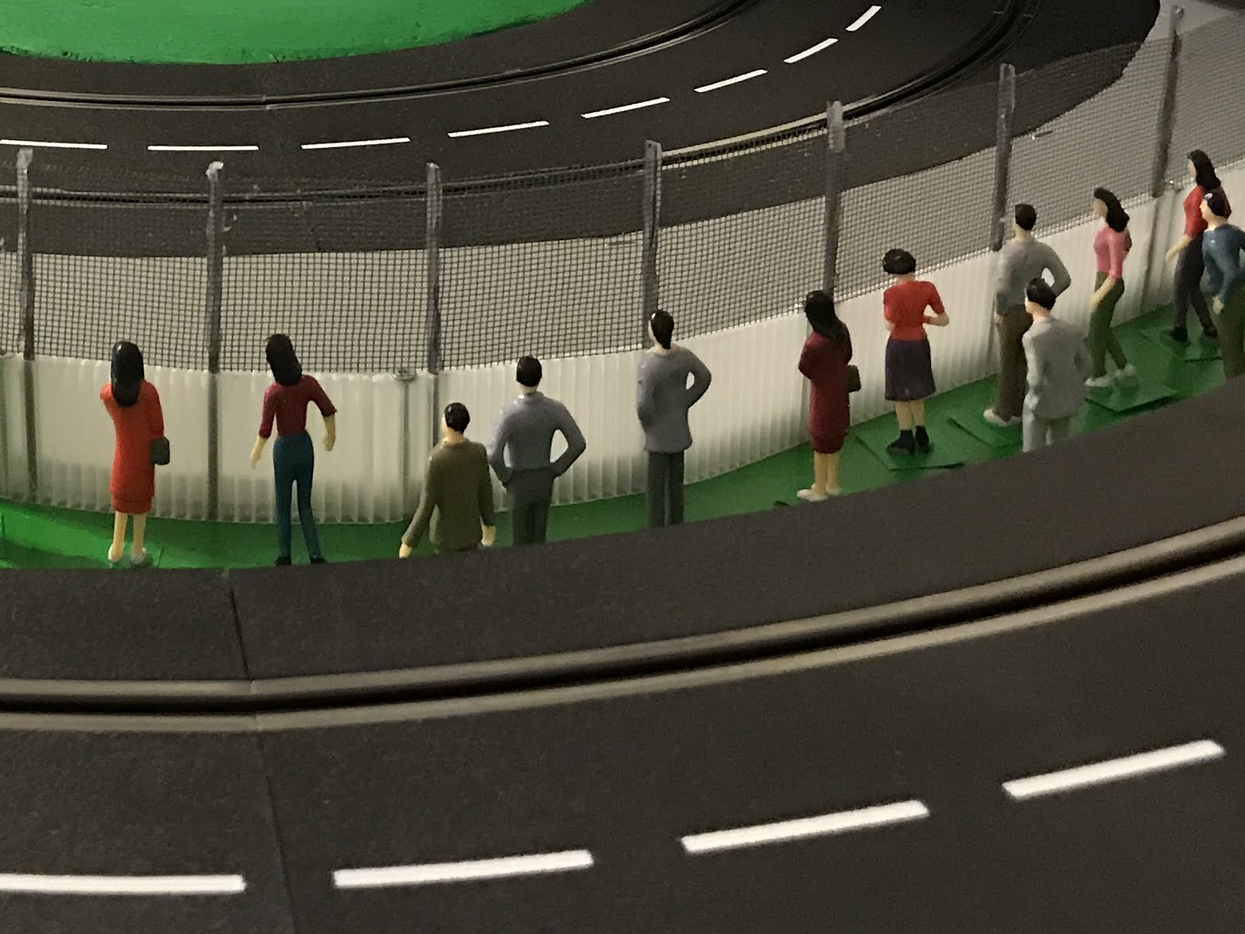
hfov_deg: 26.4
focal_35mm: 71
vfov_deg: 19.9
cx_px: 104
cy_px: -66
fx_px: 2554
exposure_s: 1/7
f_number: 1.8
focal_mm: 3.99
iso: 100
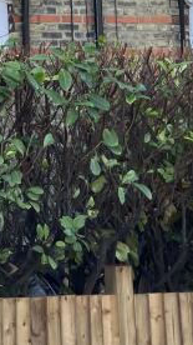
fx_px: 1029
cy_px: 2
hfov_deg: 9.6
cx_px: -264
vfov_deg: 18.5
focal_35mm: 113
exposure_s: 1/121
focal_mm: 3.99
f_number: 1.8
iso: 25
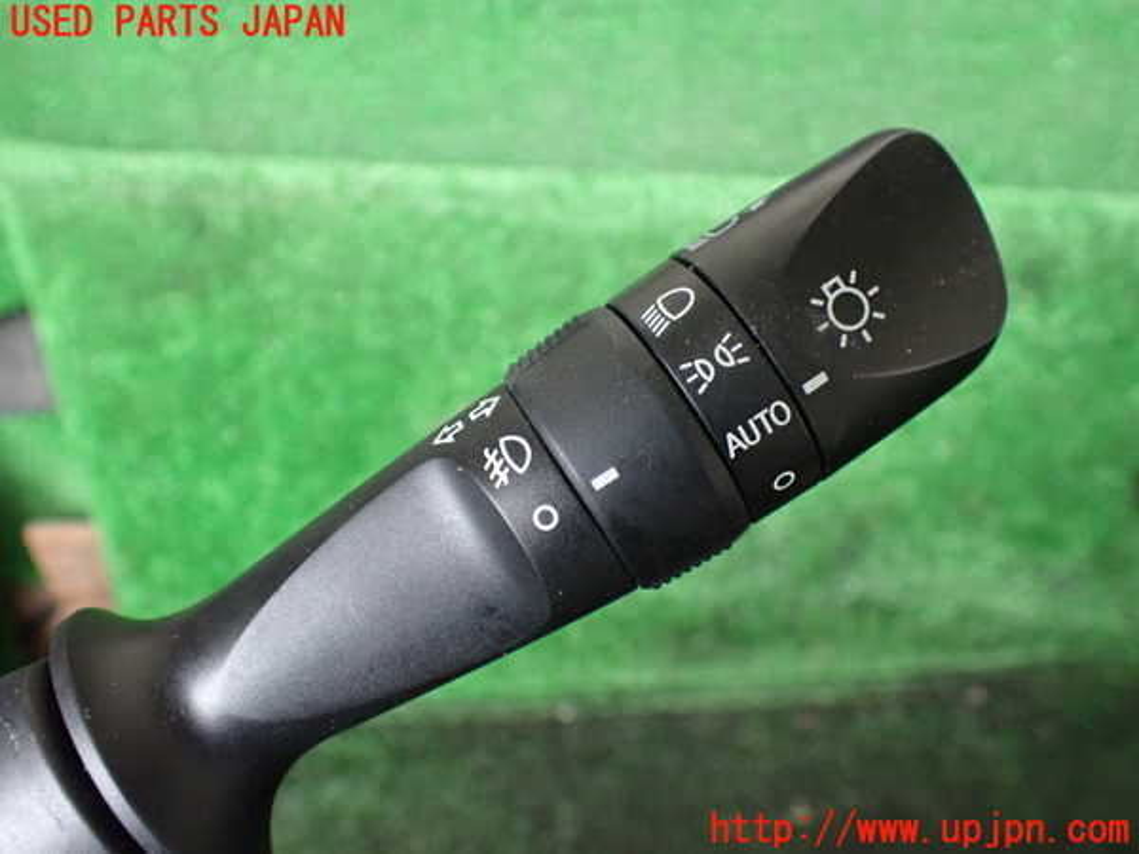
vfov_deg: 46.8
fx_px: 987
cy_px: 427
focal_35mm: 30
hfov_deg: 60.0
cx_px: 570
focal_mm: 5.4
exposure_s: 1/40
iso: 800
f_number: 2.3
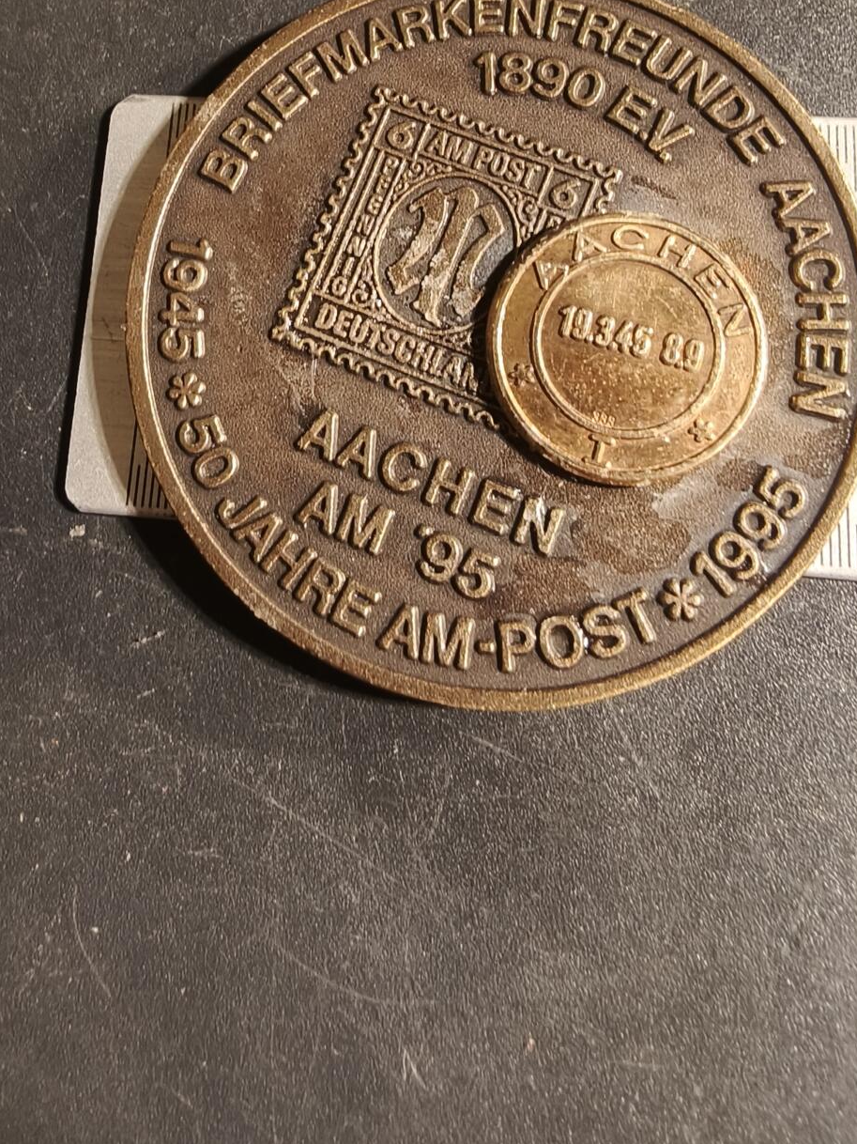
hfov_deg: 40.7
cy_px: 557
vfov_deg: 54.0
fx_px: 1123
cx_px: 632
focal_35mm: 34
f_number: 2
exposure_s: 1/50
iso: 200
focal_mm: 2.32
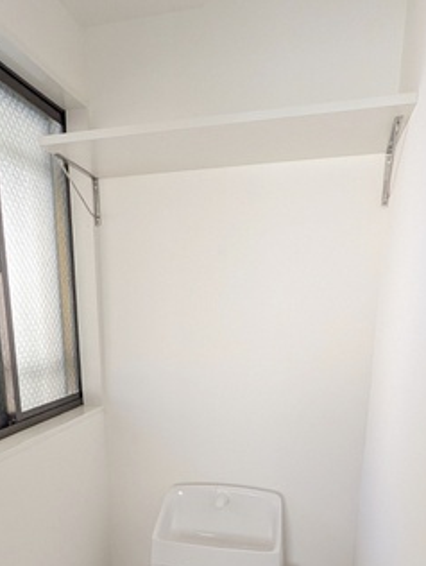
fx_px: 507
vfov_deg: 54.4
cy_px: 451
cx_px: 174
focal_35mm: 31
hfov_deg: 45.3
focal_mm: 1.83
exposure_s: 1/120
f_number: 2.2
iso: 121
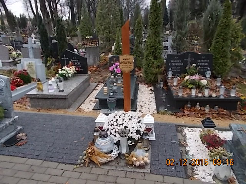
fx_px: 185
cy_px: 92
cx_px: 123
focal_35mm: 26
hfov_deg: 67.3
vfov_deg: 53.1
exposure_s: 1/25
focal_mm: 4.6
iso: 160
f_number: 3.2
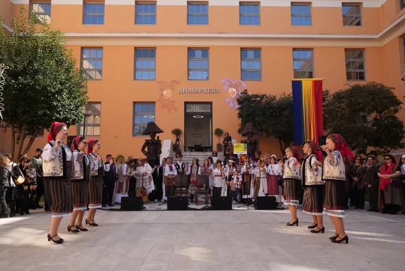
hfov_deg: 63.6
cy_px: 136
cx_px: 202
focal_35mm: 29
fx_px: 327
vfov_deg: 45.0
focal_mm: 29
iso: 125
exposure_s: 1/250
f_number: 5.6
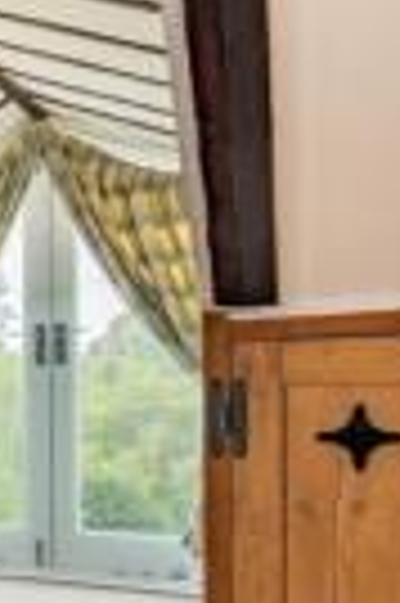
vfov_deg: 33.7
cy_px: 421
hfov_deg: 14.3
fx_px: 982
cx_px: -584
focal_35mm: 59
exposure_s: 1/30
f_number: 8
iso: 320
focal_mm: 16.5
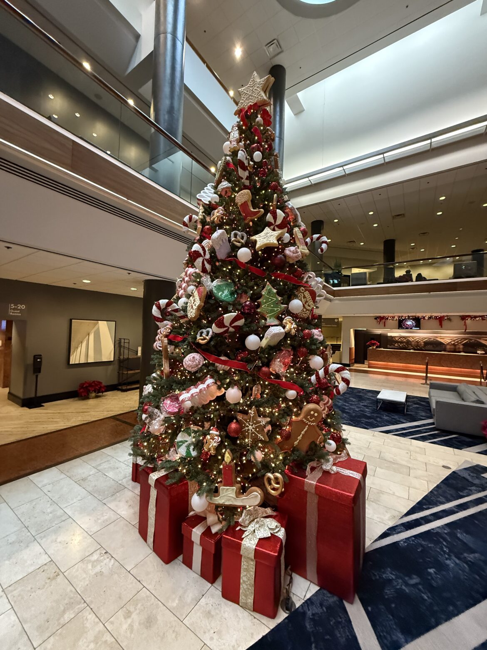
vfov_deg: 102.1
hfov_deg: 85.7
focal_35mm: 14
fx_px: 263
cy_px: 325
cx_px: 244
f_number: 2.2
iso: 800
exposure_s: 1/60
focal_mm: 2.22
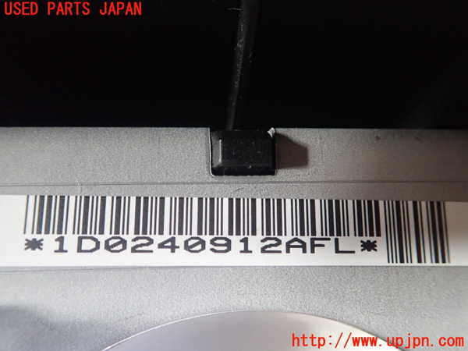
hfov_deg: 60.0
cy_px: 176
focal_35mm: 30
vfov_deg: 46.8
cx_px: 234
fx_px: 406
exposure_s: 1/100
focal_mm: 5.5
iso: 800
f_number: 2.3
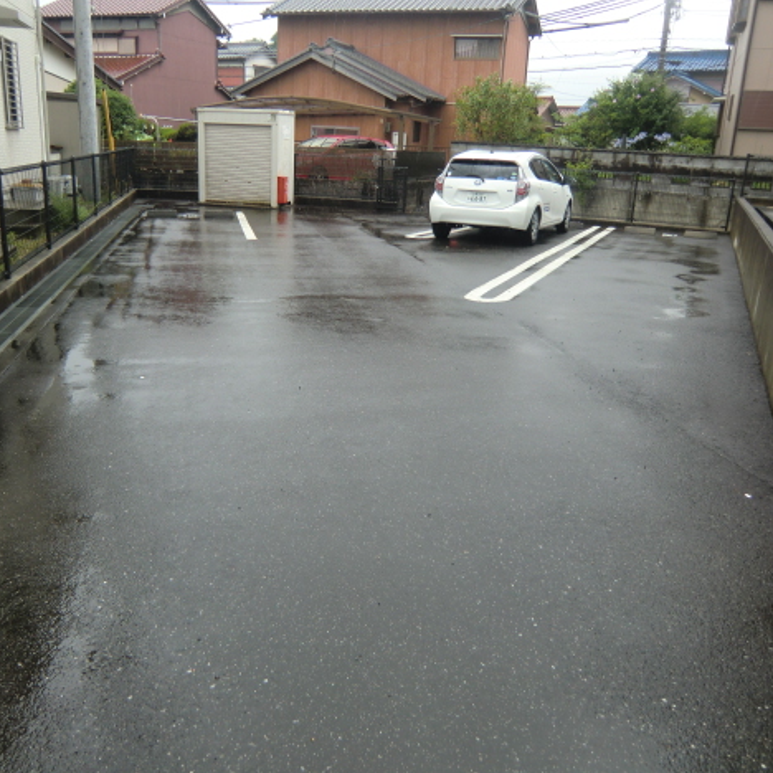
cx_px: 373
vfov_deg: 55.6
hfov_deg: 55.6
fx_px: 733
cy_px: 378
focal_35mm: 29
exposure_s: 1/160
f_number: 3.2
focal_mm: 4.3
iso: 64
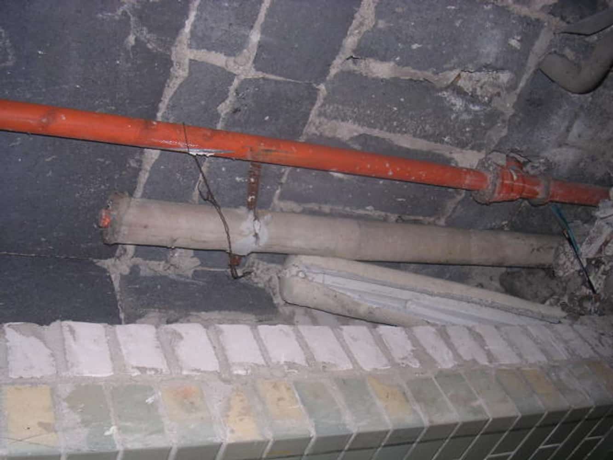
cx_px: 306
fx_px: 673
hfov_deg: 49.0
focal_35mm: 38
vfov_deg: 37.7
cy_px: 230
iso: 100
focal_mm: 5.8
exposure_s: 1/60.1
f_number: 2.8
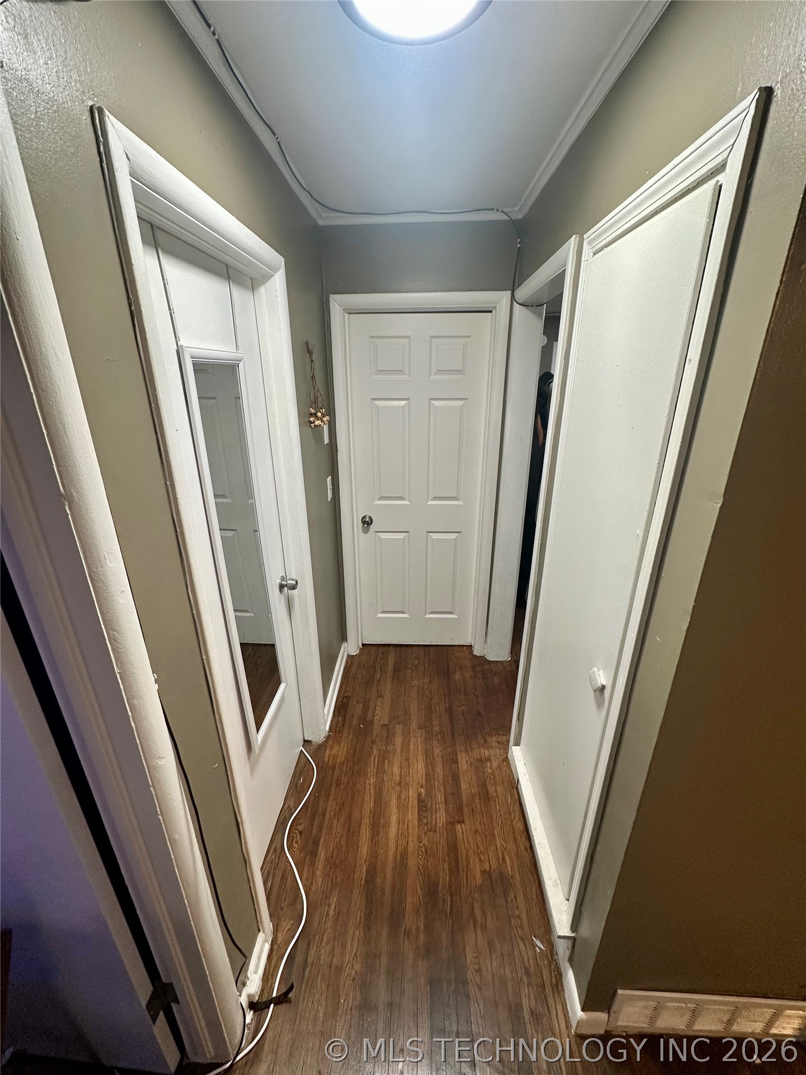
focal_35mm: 14
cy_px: 538
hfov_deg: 85.7
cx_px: 403
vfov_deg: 102.1
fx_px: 435
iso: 160
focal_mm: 2.22
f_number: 2.2
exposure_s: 1/60
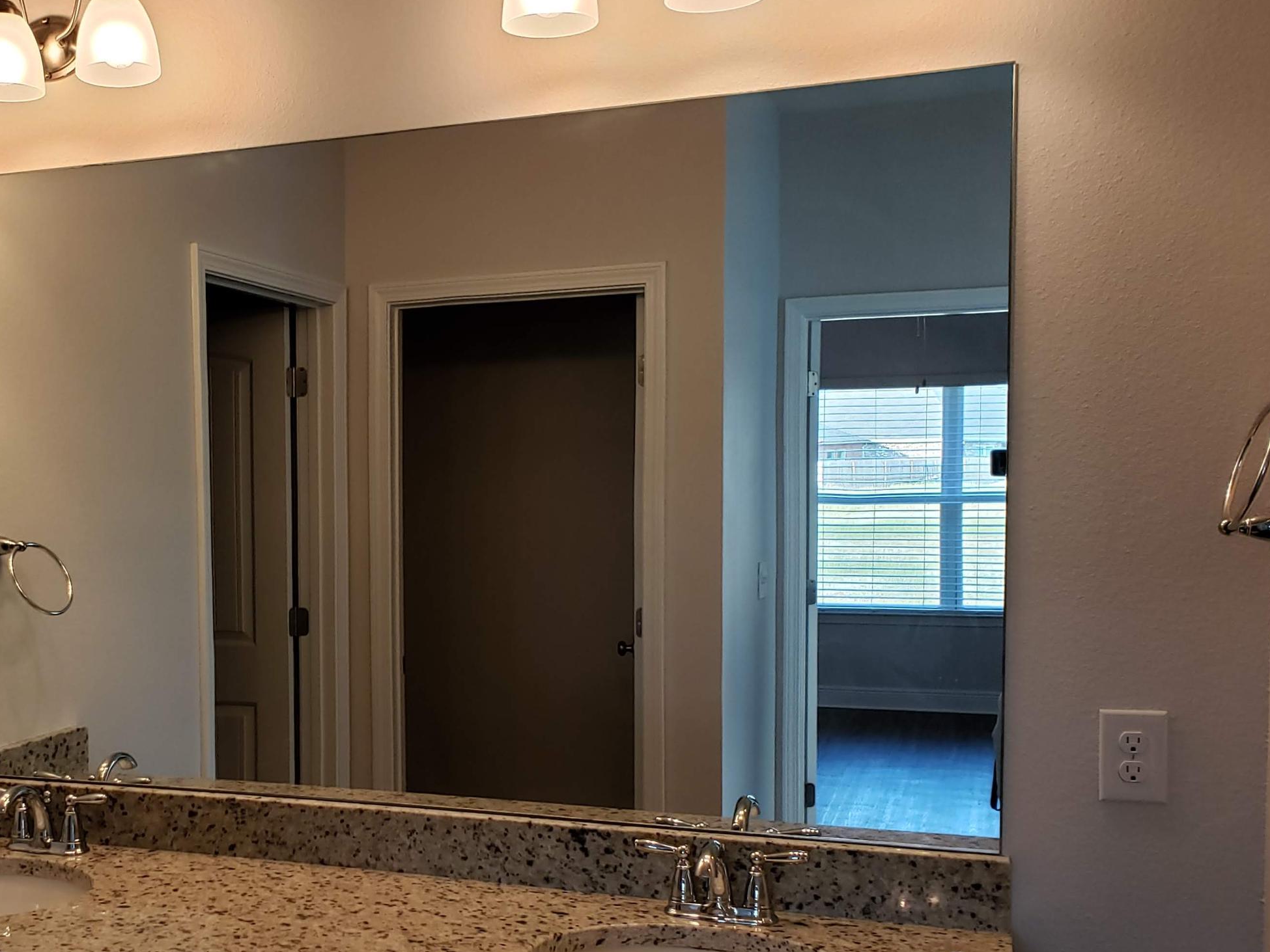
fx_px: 1468
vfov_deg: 35.8
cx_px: 317
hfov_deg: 45.2
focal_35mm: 40
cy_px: 582
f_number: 2.4
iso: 125
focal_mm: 4.3
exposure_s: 1/60
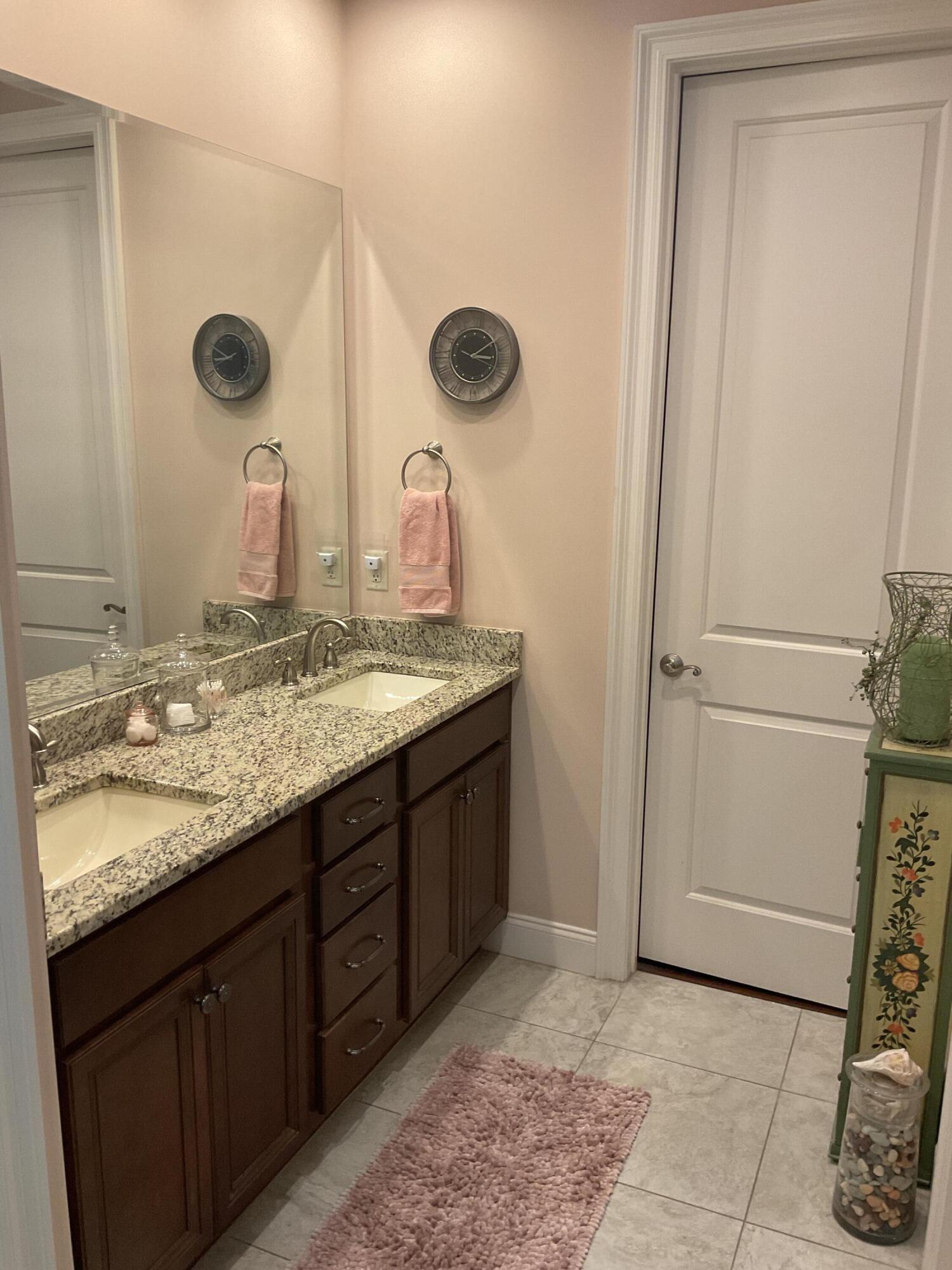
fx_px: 1063
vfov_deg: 61.7
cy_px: 635
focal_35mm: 29
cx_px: 476
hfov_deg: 48.2
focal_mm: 3
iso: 80
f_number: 1.8
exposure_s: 1/60
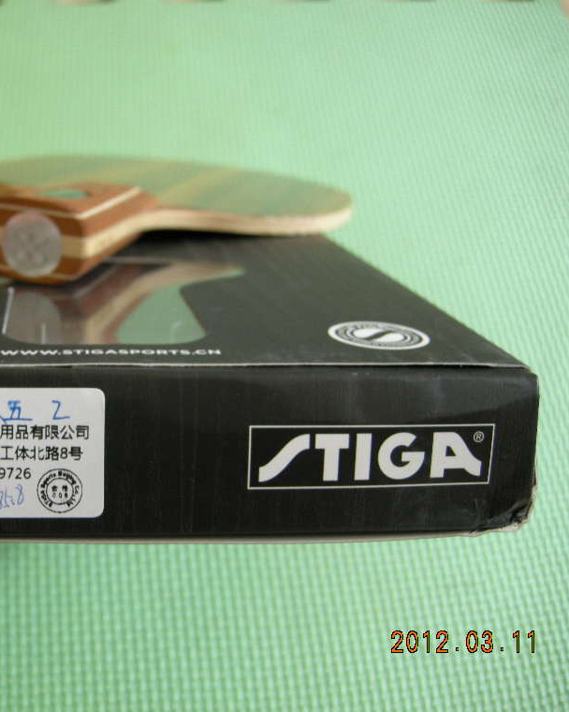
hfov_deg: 31.9
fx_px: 968
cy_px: 358
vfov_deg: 40.3
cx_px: 117
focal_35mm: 46
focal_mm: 7.5
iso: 144
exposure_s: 1/51.8
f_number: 2.7
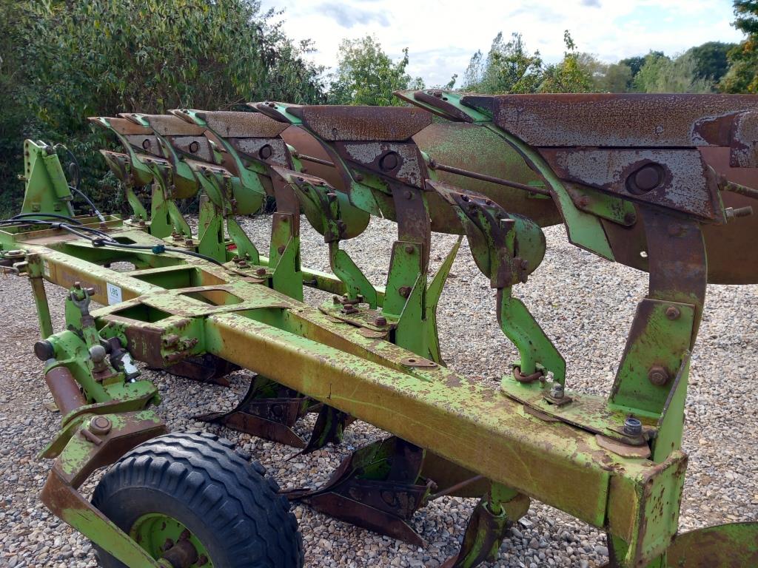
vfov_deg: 51.4
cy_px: 284
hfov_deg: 65.3
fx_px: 591
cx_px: 379
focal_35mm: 27
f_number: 1.8
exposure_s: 1/100
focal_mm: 4
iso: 25
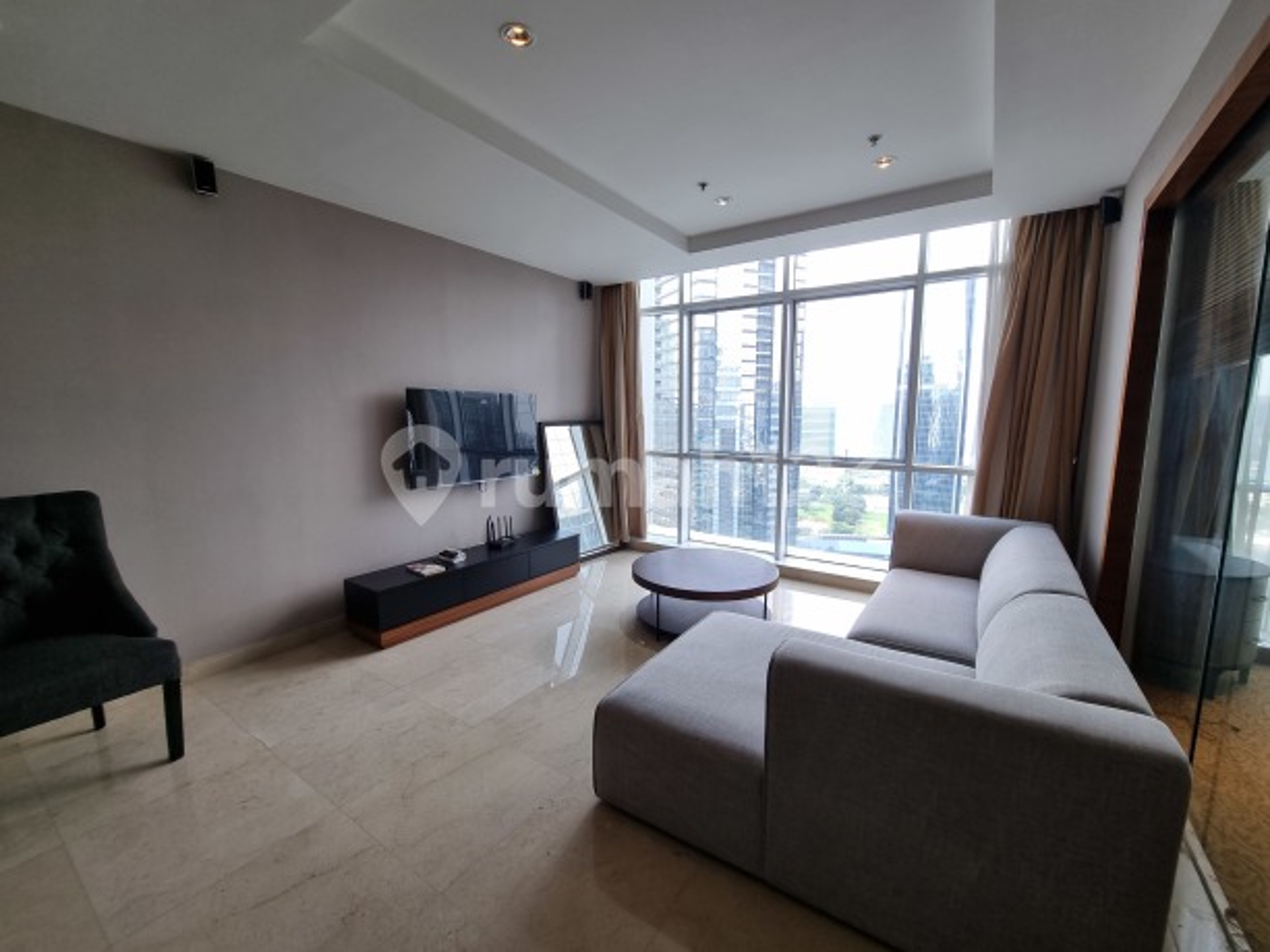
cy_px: 476
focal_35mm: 13
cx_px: 635
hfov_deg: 106.2
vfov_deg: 89.9
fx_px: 477
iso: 80
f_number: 2.2
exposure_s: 1/100
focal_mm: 2.2
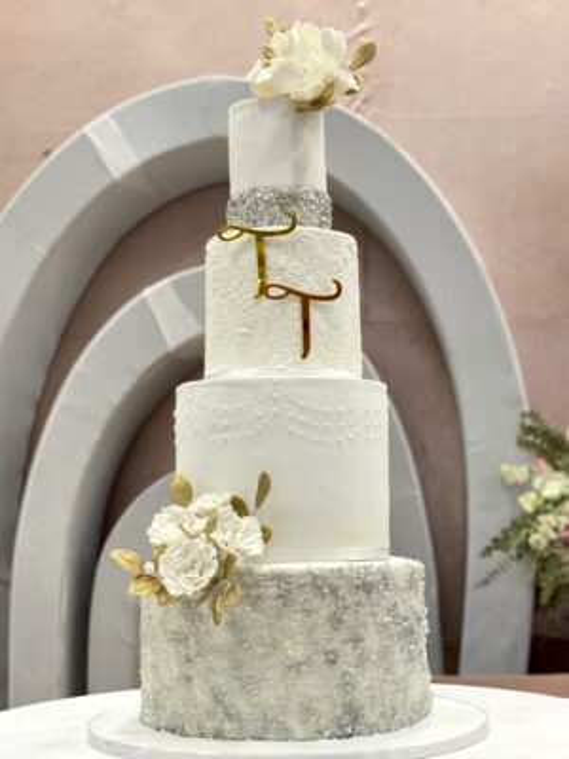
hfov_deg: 28.0
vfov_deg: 36.8
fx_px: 1140
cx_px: 284
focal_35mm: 52
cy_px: 380
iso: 400
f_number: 2
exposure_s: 1/28
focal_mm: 6
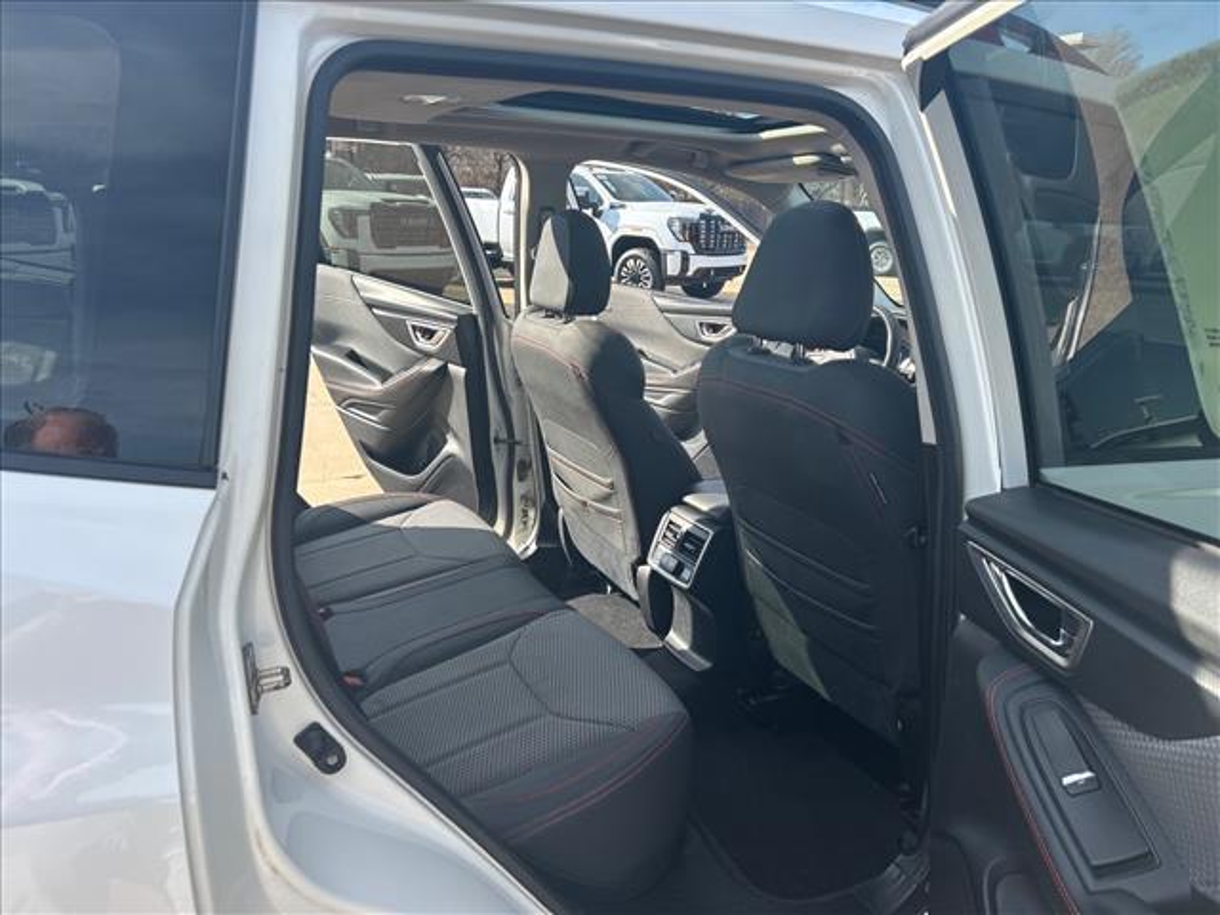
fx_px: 916
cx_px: 610
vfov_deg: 53.1
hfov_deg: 67.3
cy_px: 458
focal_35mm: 26
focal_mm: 5.7
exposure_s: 1/1058
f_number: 1.5
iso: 50
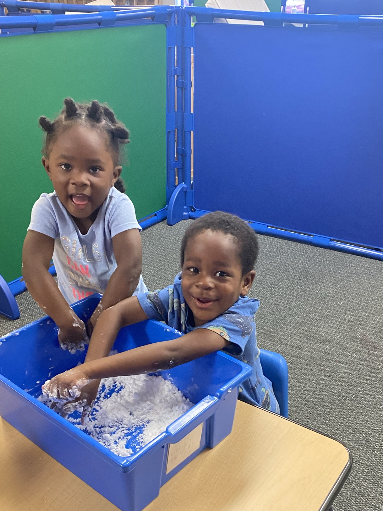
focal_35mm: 37
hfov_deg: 38.7
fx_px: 546
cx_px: 199
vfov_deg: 49.5
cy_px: 329
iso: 250
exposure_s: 1/60
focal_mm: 4.25
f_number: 1.8
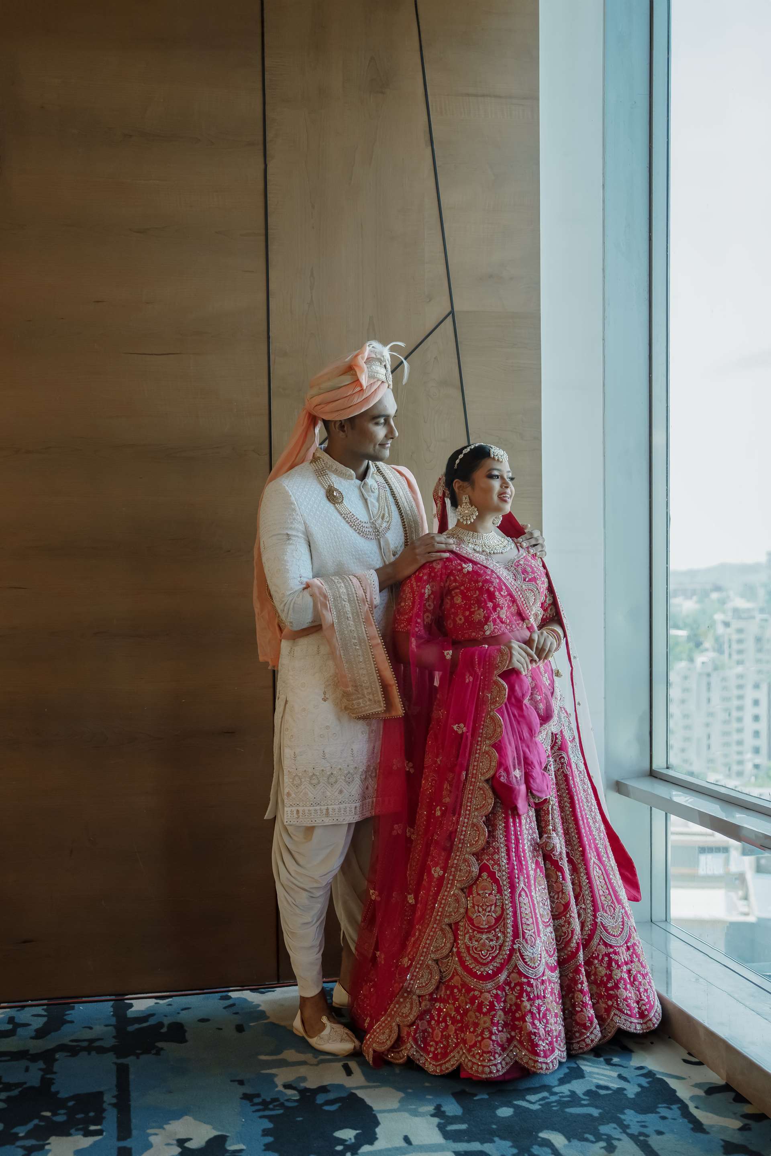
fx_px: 1285
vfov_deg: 48.5
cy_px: 578
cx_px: 386
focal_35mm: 40
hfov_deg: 33.4
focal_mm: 40
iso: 800
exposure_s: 1/500
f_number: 2.8
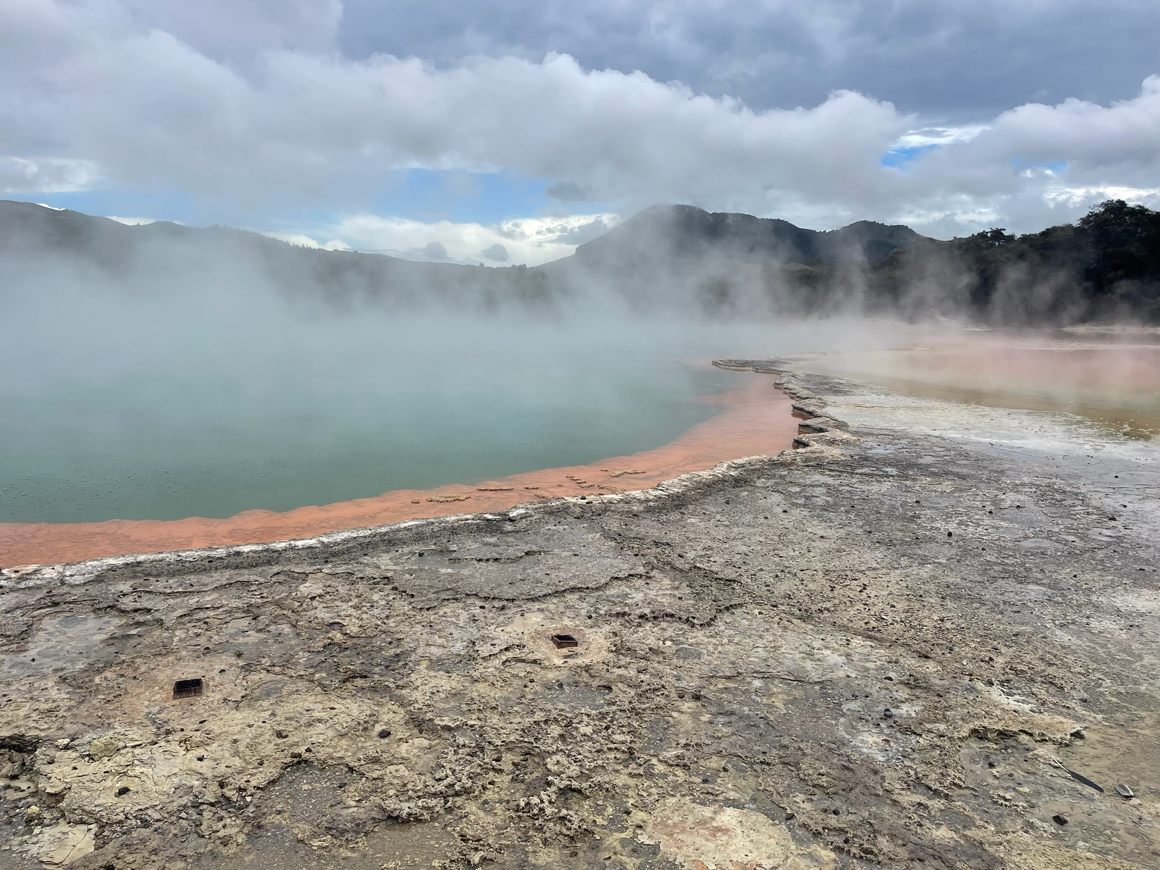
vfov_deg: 53.1
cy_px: 435
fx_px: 871
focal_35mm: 26
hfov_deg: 67.3
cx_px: 580
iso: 32
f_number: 1.6
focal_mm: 4.2
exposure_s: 1/4292
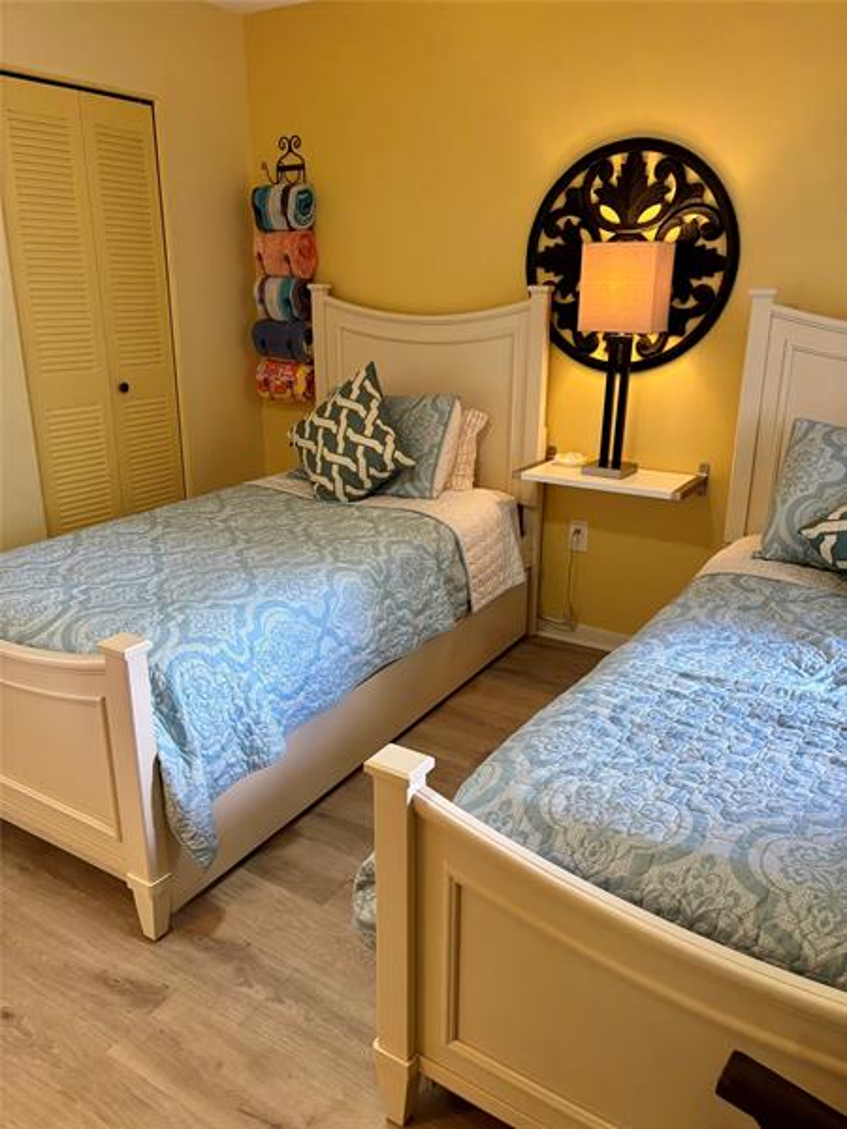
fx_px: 848
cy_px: 564
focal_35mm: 26
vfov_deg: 67.3
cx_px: 424
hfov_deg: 53.1
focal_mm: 5.96
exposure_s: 1/60
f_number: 1.6
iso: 250
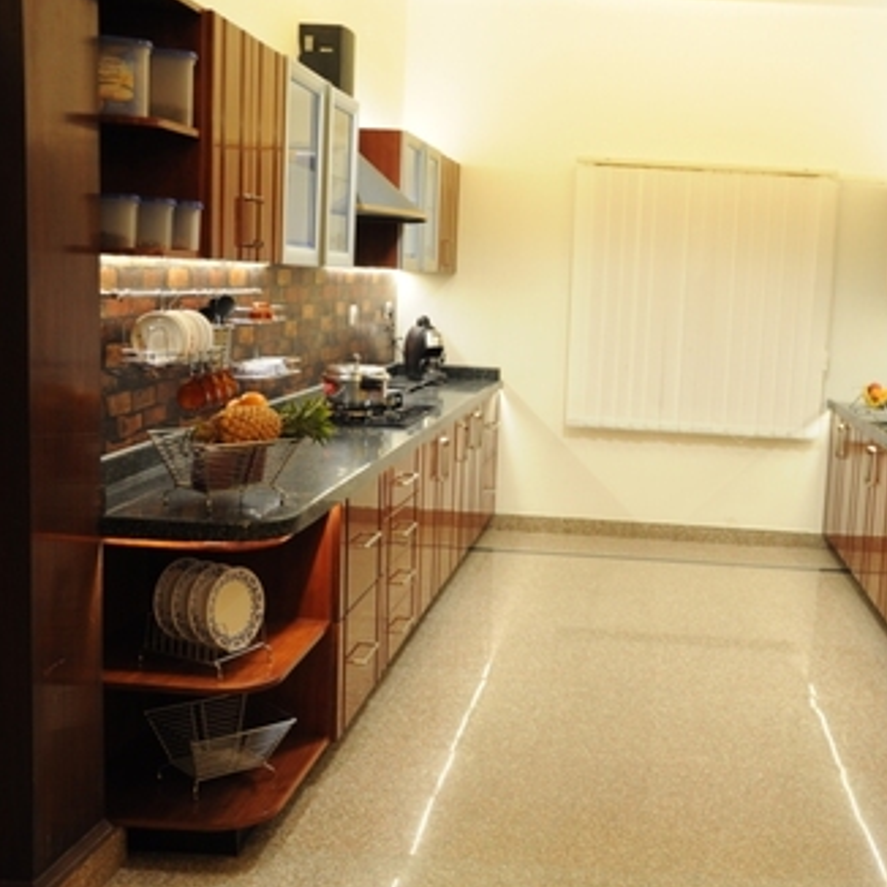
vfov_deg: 39.2
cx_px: 623
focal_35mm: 43
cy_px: 444
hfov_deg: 38.5
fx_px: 1247
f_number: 3.8
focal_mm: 22
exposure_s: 1/10
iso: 400
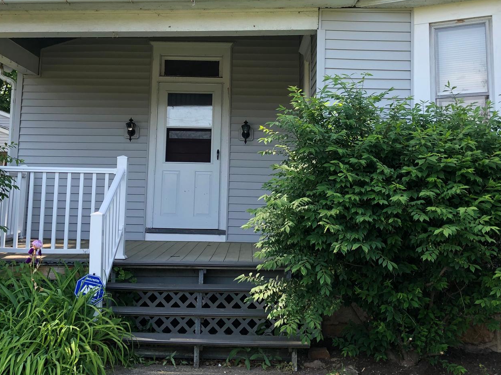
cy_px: 111
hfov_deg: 41.2
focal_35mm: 46
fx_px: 666
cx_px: 240
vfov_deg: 31.1
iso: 20
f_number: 1.8
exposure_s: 1/329
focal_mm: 3.99
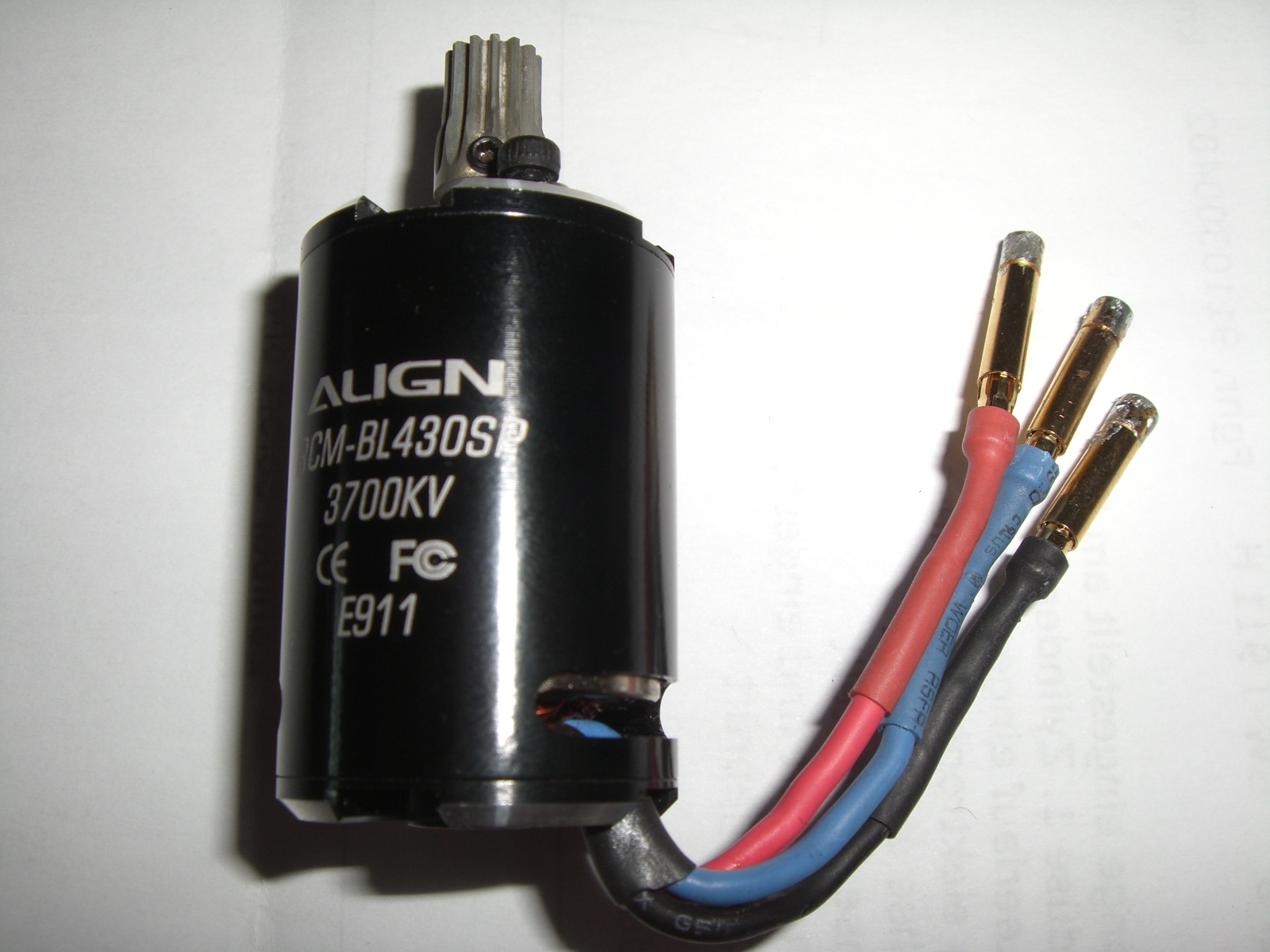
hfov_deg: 49.0
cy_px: 476
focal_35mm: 38
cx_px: 635
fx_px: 1394
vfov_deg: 37.7
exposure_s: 1/30
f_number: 4.3
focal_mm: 6.2
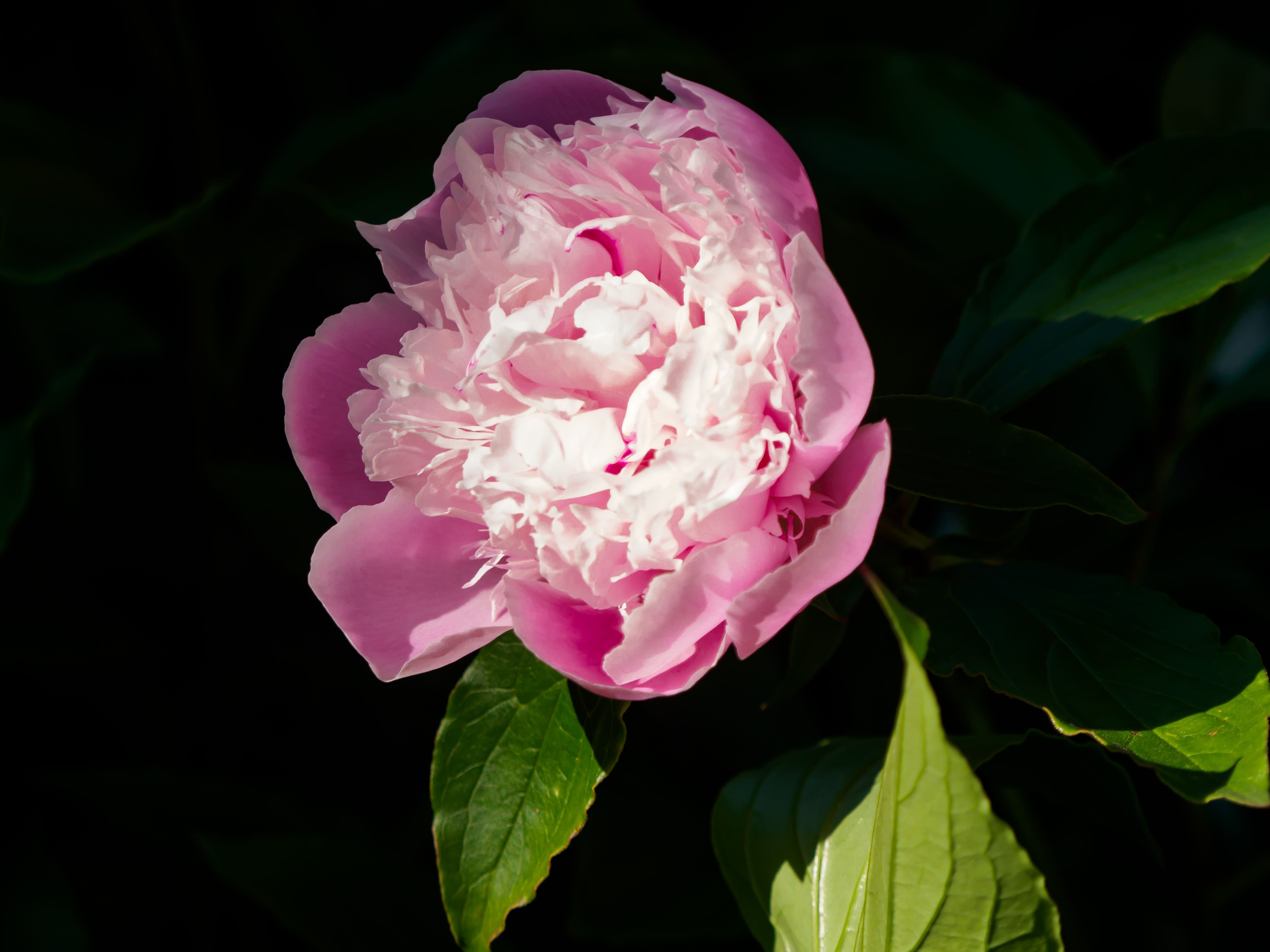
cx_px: 635
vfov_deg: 4.5
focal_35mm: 329
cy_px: 476
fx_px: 12070
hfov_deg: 6.0
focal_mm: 164
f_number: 5.6
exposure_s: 1/400
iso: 100
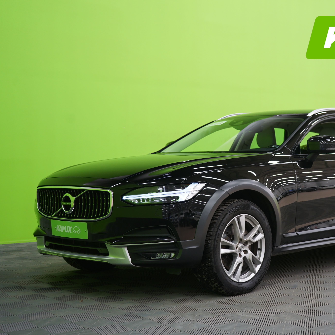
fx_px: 657
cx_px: 242
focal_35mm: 60
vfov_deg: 28.6
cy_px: 168
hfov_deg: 28.3
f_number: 4.5
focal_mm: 47
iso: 400
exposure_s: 1/8
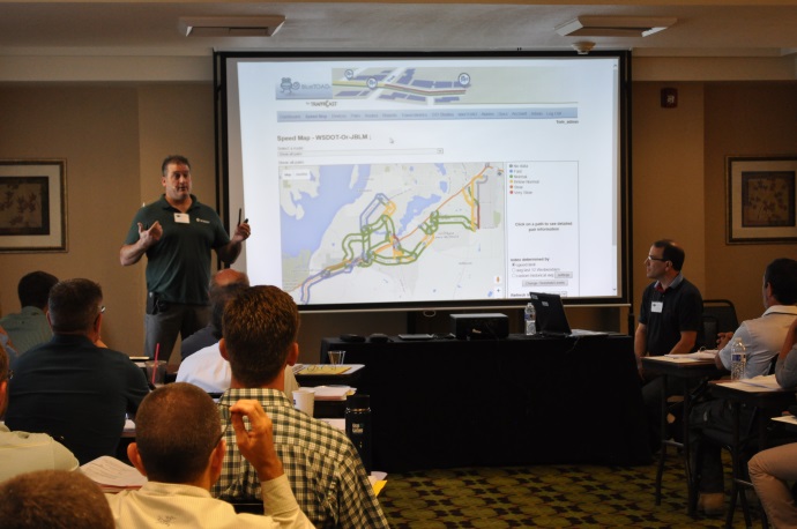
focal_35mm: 72
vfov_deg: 18.9
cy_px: 264
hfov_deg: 28.1
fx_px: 1592
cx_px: 398
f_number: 5.6
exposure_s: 1/30
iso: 1100
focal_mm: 48
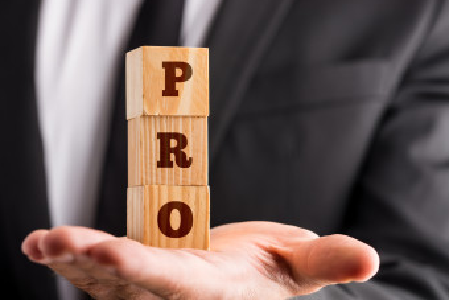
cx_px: 178
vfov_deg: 10.5
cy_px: 180
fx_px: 1634
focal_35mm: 131
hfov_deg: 15.6
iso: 100
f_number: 8
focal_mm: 105
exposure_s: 1/200
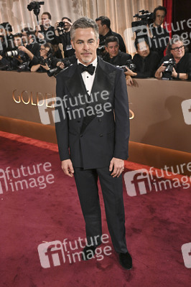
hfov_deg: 35.0
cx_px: 96
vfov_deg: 50.7
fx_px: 303
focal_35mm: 38
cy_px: 144
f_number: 5.6
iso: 2500
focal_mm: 38
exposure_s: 1/320
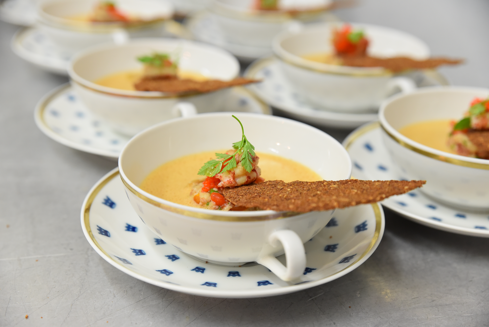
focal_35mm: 60
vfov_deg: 22.6
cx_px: 244
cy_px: 164
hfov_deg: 33.4
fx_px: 815
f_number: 4
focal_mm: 60
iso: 2200
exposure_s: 1/125
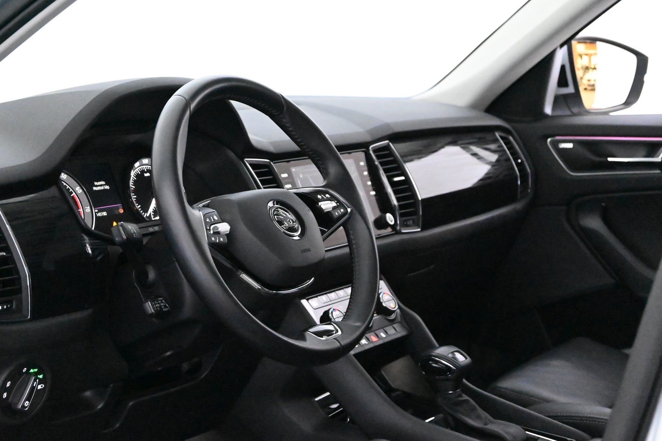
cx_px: 331
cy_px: 220
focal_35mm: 66
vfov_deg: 20.6
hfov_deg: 30.5
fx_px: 1214
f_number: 6
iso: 22800
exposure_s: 1/80
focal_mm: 44
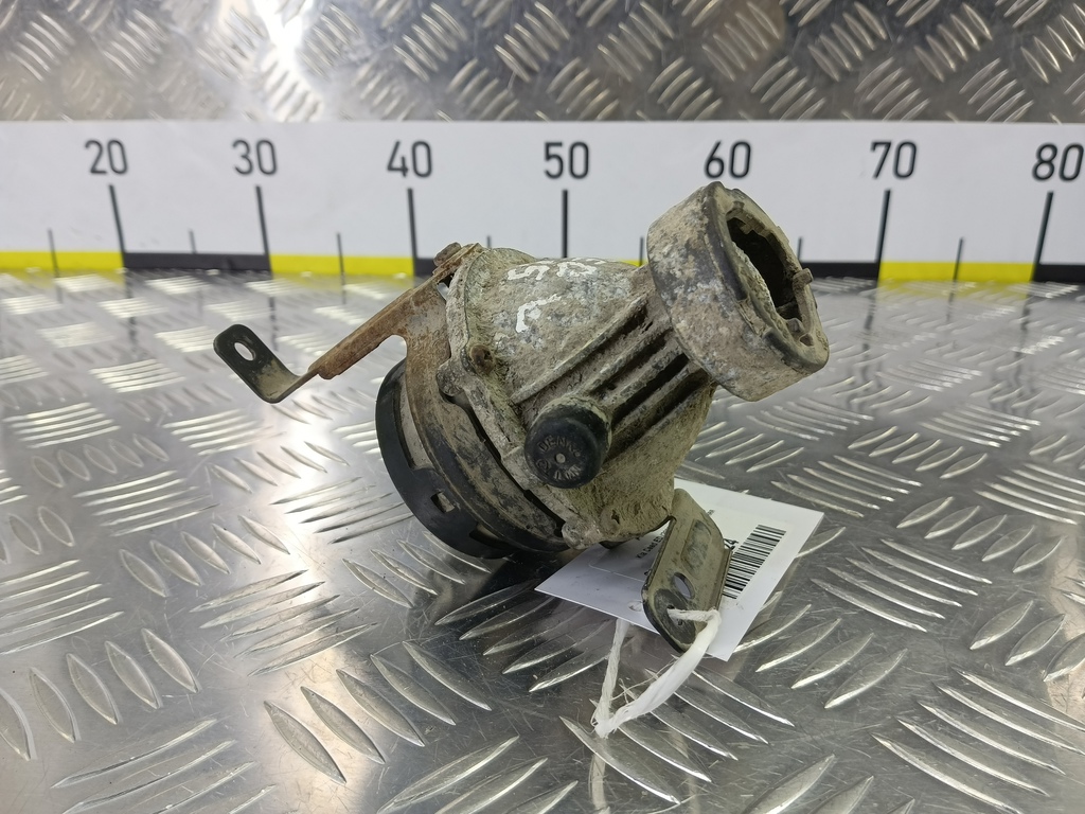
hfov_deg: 73.9
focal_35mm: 23
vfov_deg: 58.9
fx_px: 721
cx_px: 542
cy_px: 407
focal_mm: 4.11
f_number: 1.6
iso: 116
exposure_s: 1/50
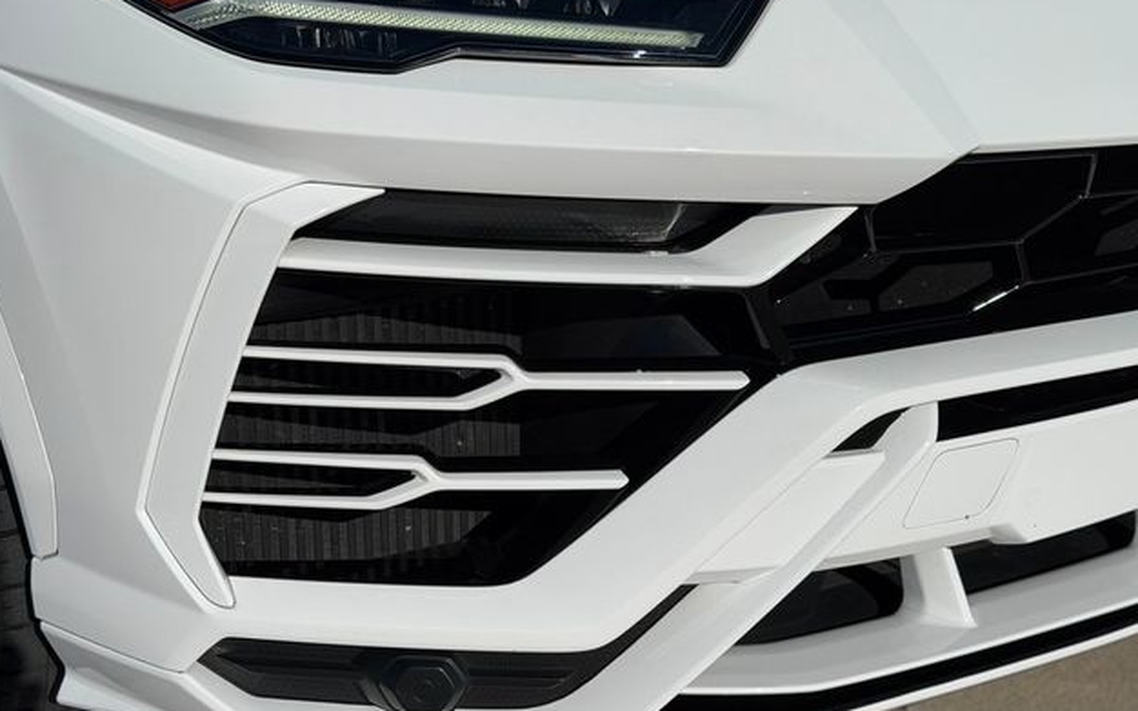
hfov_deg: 38.9
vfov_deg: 24.8
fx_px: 1612
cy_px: 411
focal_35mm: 52
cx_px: 571
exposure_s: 1/16129
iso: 64
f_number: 1.78
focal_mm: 6.76
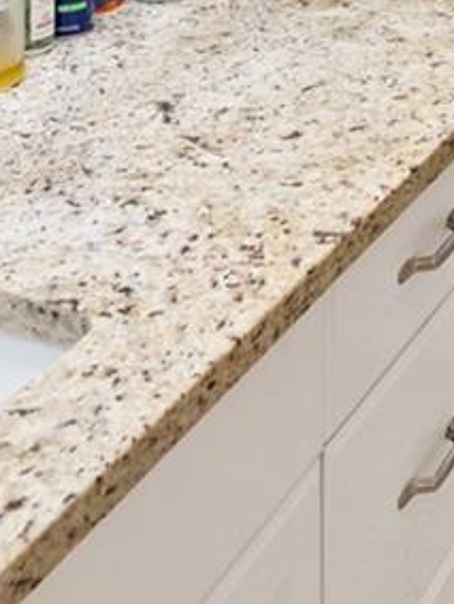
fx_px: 1326
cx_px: 554
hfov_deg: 18.4
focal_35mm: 76
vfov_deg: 19.7
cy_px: -449
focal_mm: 14
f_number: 6.3
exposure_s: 1/2.5
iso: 250
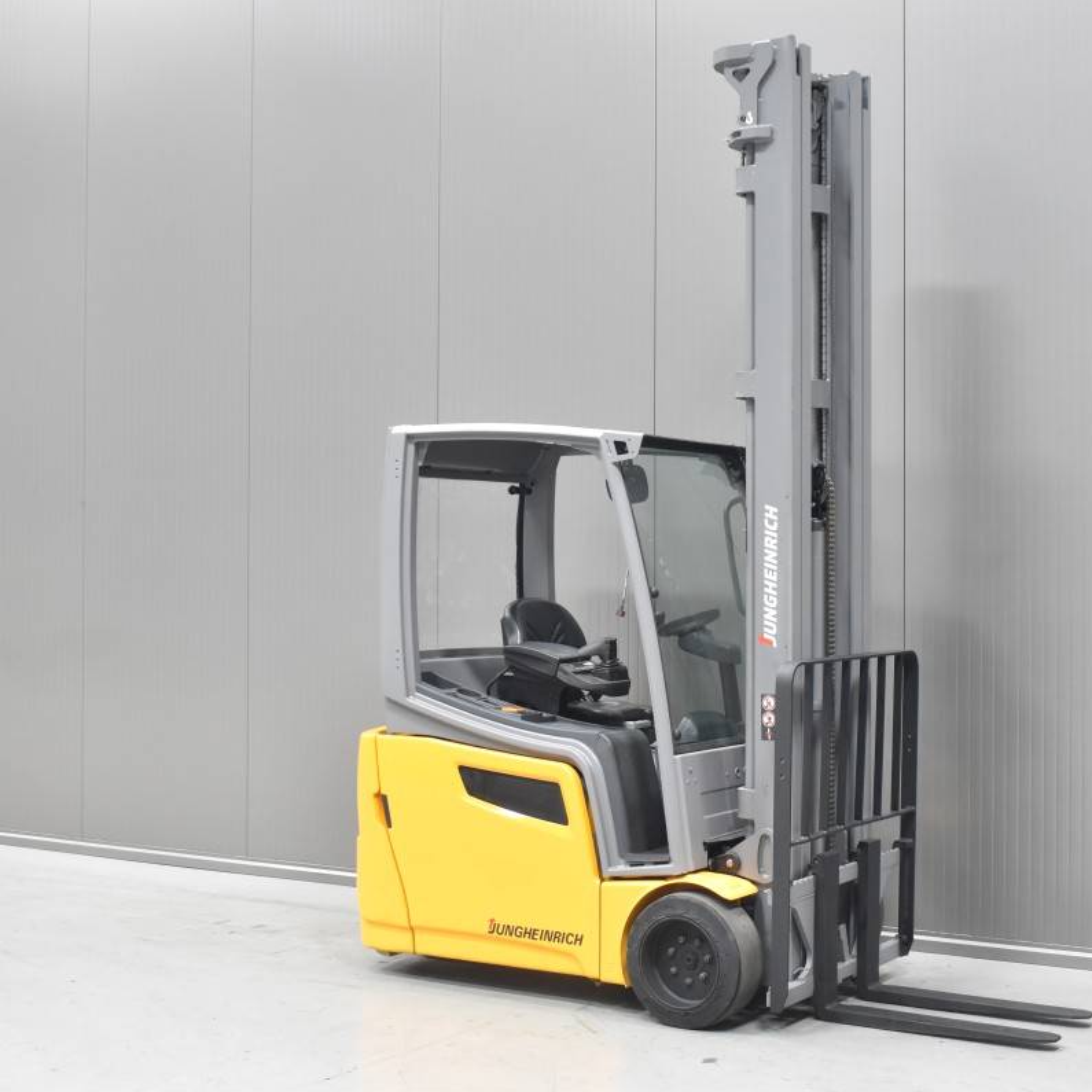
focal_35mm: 50
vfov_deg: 34.0
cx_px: 703
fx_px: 1785
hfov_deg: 33.8
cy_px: 545
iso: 1600
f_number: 5.6
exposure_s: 1/20
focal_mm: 26
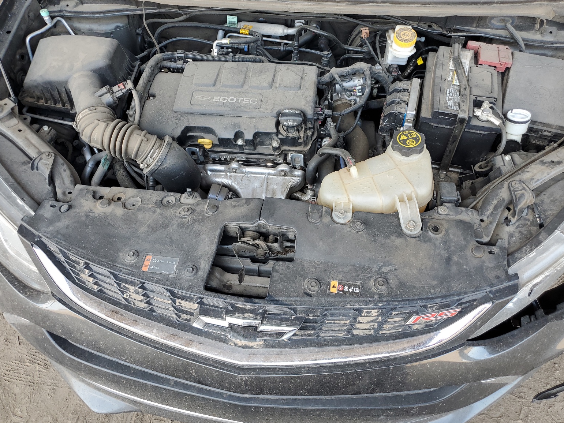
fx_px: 440
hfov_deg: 65.3
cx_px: 291
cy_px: 211
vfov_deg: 51.4
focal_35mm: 27
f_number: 1.5
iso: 50
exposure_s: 1/154
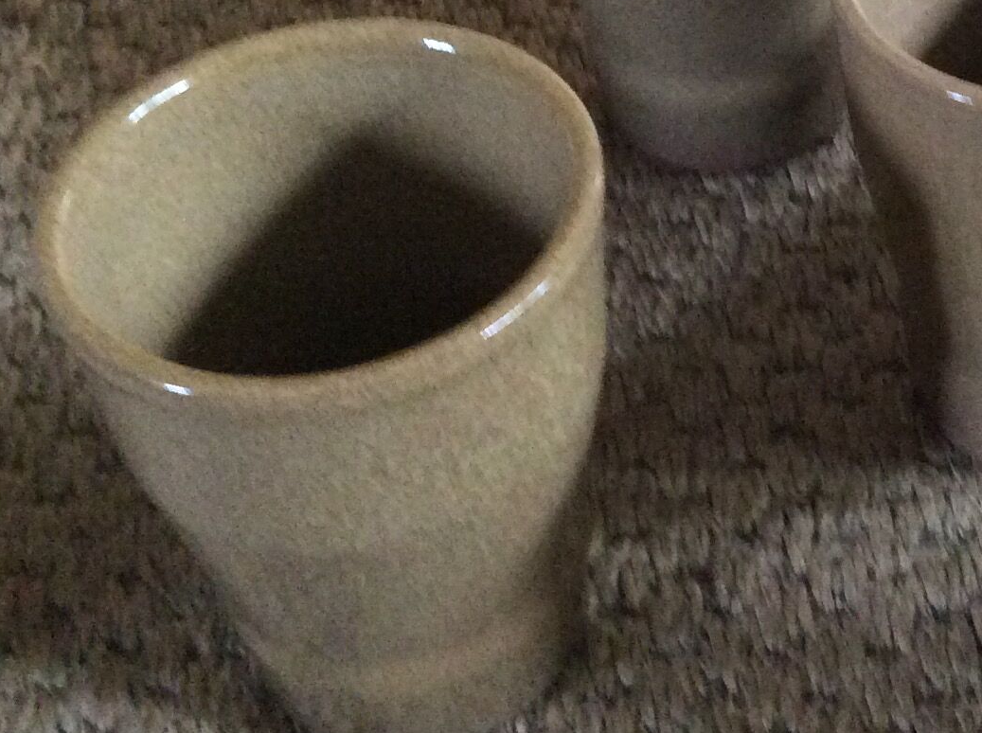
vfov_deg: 18.1
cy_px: 83
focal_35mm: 80
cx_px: 982
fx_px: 2266
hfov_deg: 23.4
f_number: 2.4
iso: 320
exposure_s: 1/25
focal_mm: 3.3
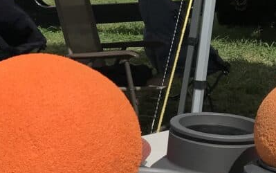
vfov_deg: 12.1
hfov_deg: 18.0
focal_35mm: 107
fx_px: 805
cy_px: 169
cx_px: -91
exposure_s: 1/4808
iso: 20
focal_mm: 3.99
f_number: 1.8
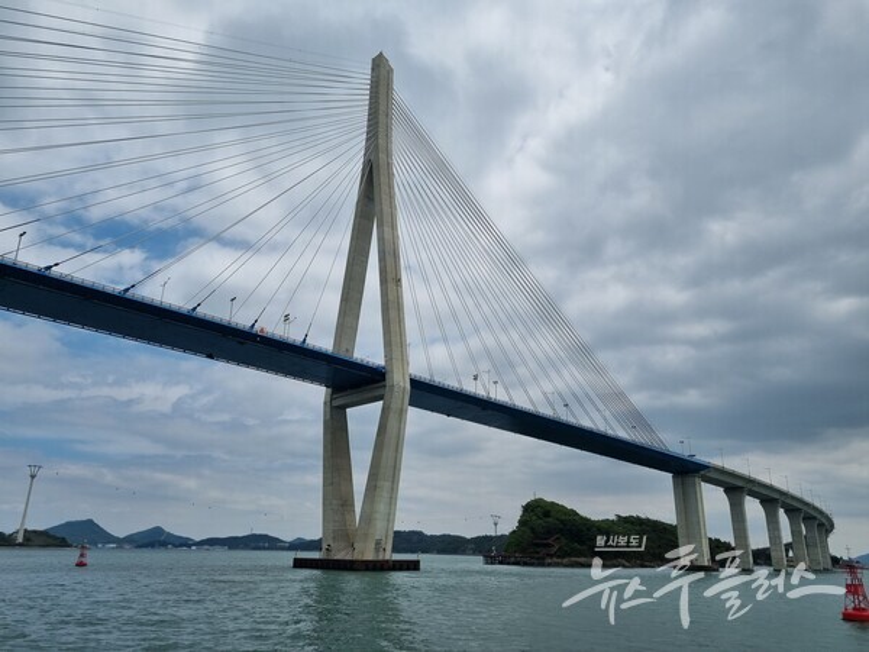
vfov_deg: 53.1
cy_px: 326
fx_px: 653
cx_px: 434
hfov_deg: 67.3
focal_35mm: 26
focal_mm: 5.4
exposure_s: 1/8384
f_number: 1.8
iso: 50
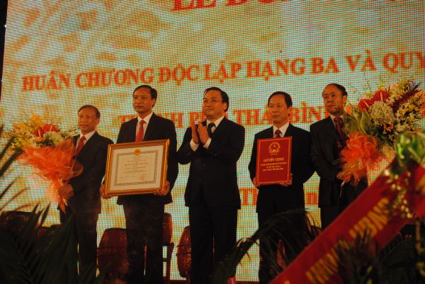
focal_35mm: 82
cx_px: 212
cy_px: 142
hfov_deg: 24.6
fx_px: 975
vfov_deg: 16.6
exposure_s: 1/250
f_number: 8
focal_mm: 55
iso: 800
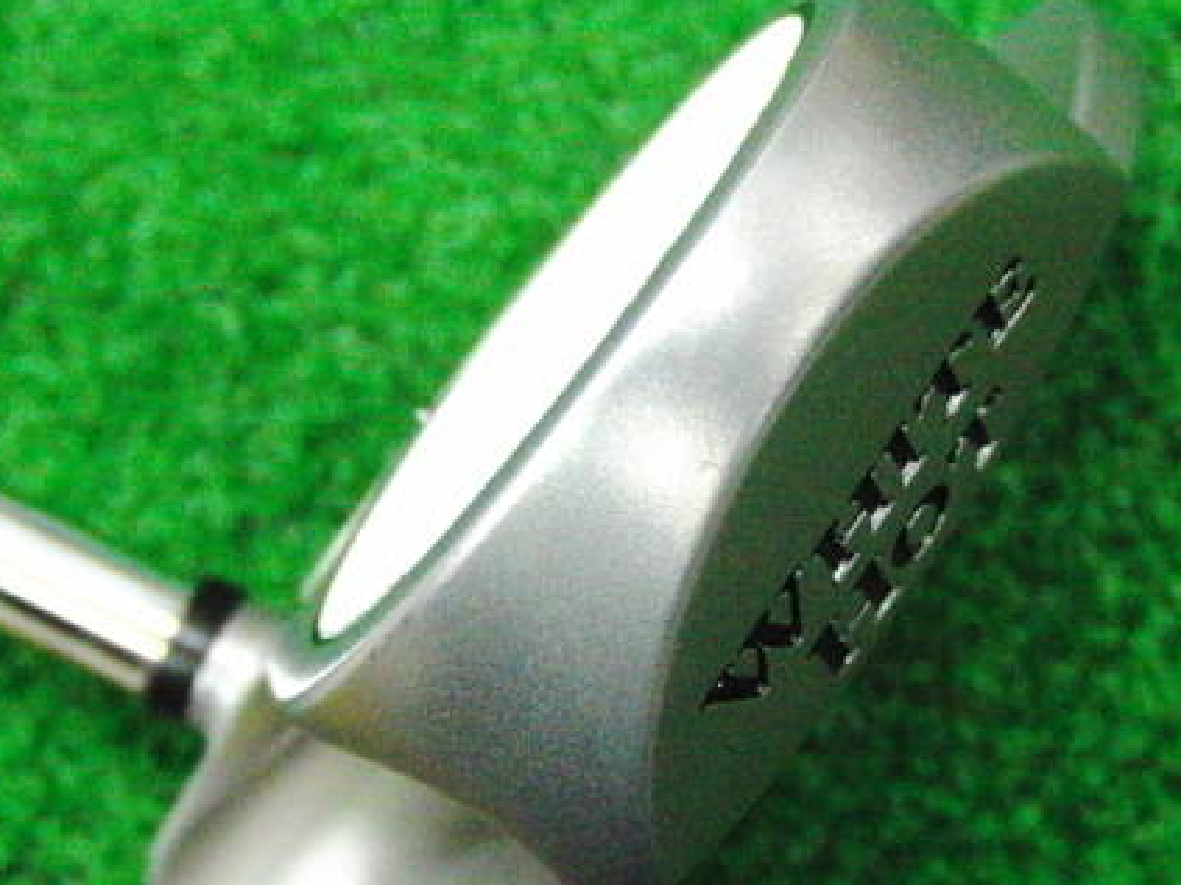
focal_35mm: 56
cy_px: 396
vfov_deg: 26.1
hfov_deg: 33.8
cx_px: 852
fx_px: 1910
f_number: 3.6
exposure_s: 1/200
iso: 3200
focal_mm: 6.42
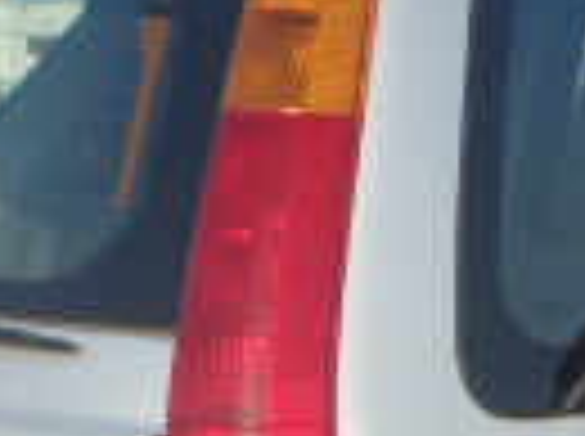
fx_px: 2328
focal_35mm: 138
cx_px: 531
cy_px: 769
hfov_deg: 14.2
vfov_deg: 10.2
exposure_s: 1/400
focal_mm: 5
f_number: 3.9
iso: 125
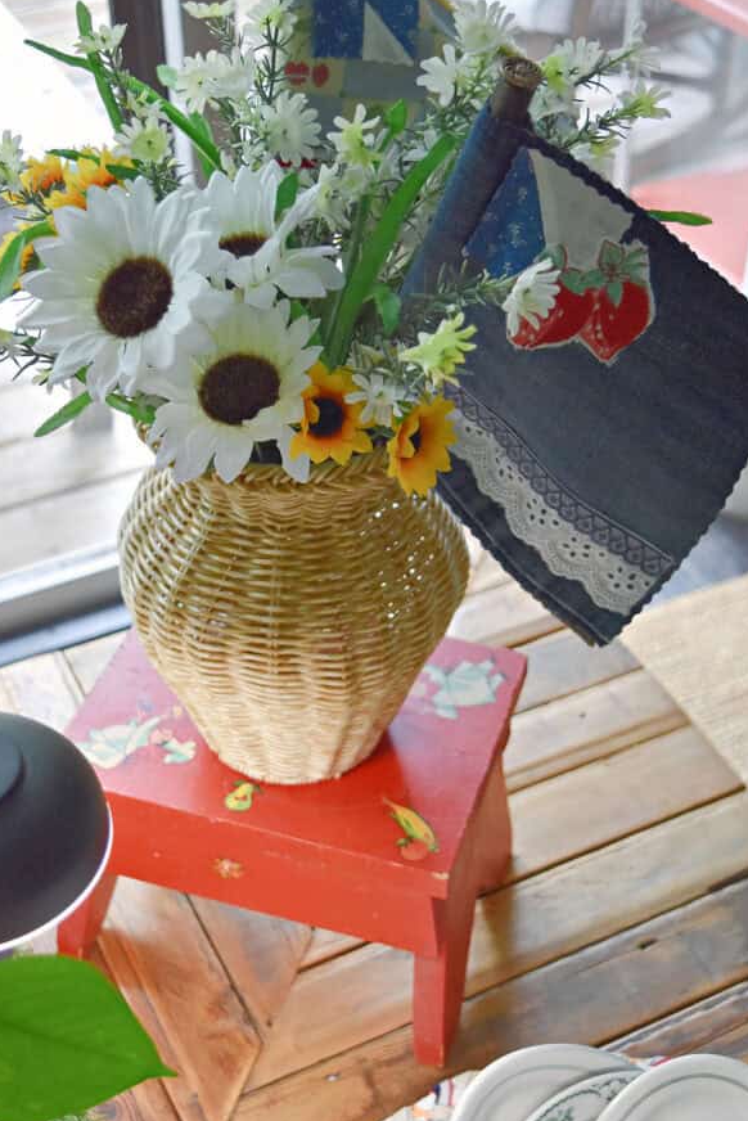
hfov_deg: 24.8
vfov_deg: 36.5
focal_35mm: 55
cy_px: 550
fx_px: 1700
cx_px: 370
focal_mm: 31
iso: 800
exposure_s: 1/60
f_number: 4.2
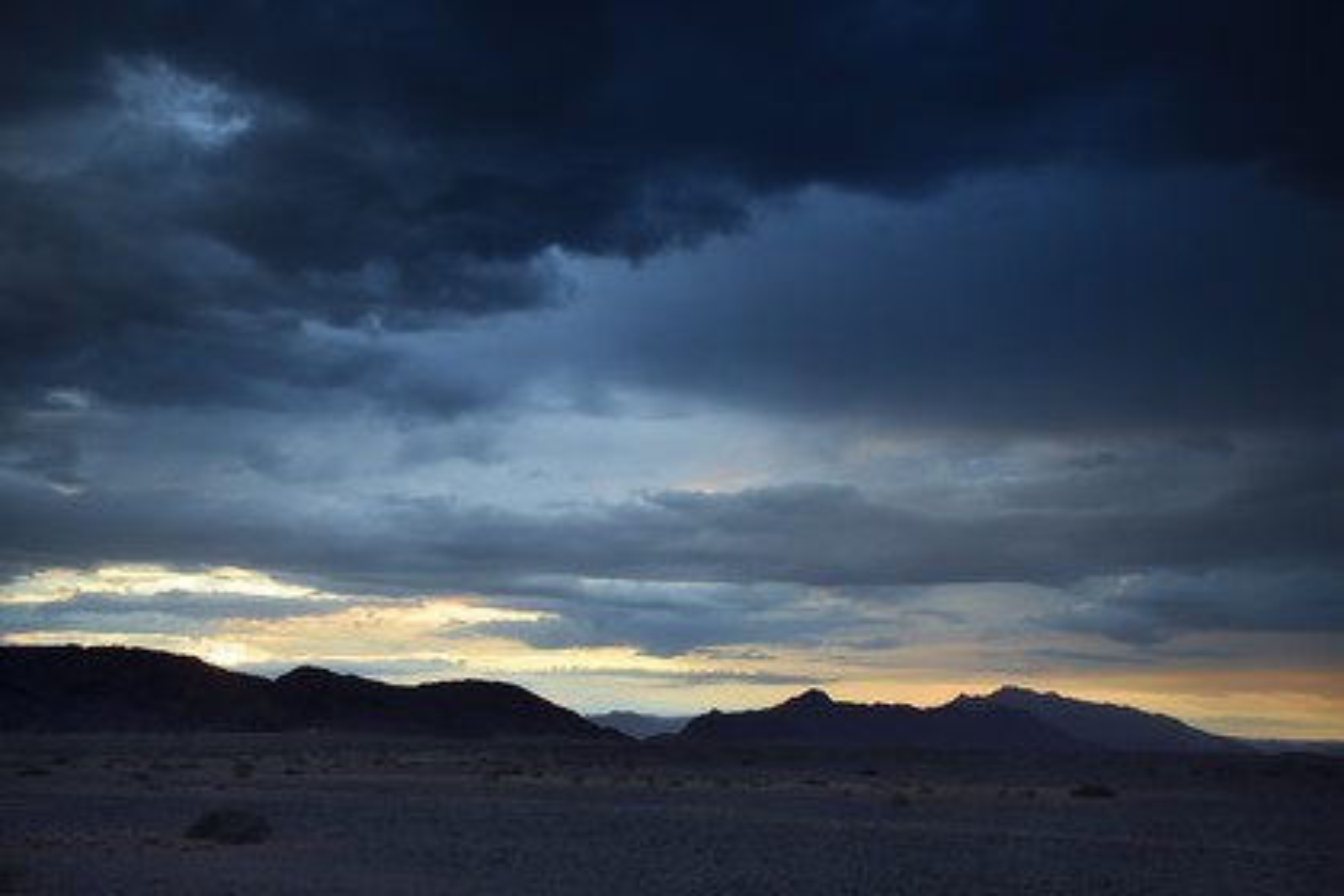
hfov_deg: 48.5
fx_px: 1493
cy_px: 448
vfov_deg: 33.4
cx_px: 672
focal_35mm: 40
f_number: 2.8
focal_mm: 40
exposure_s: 1/1250
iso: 800
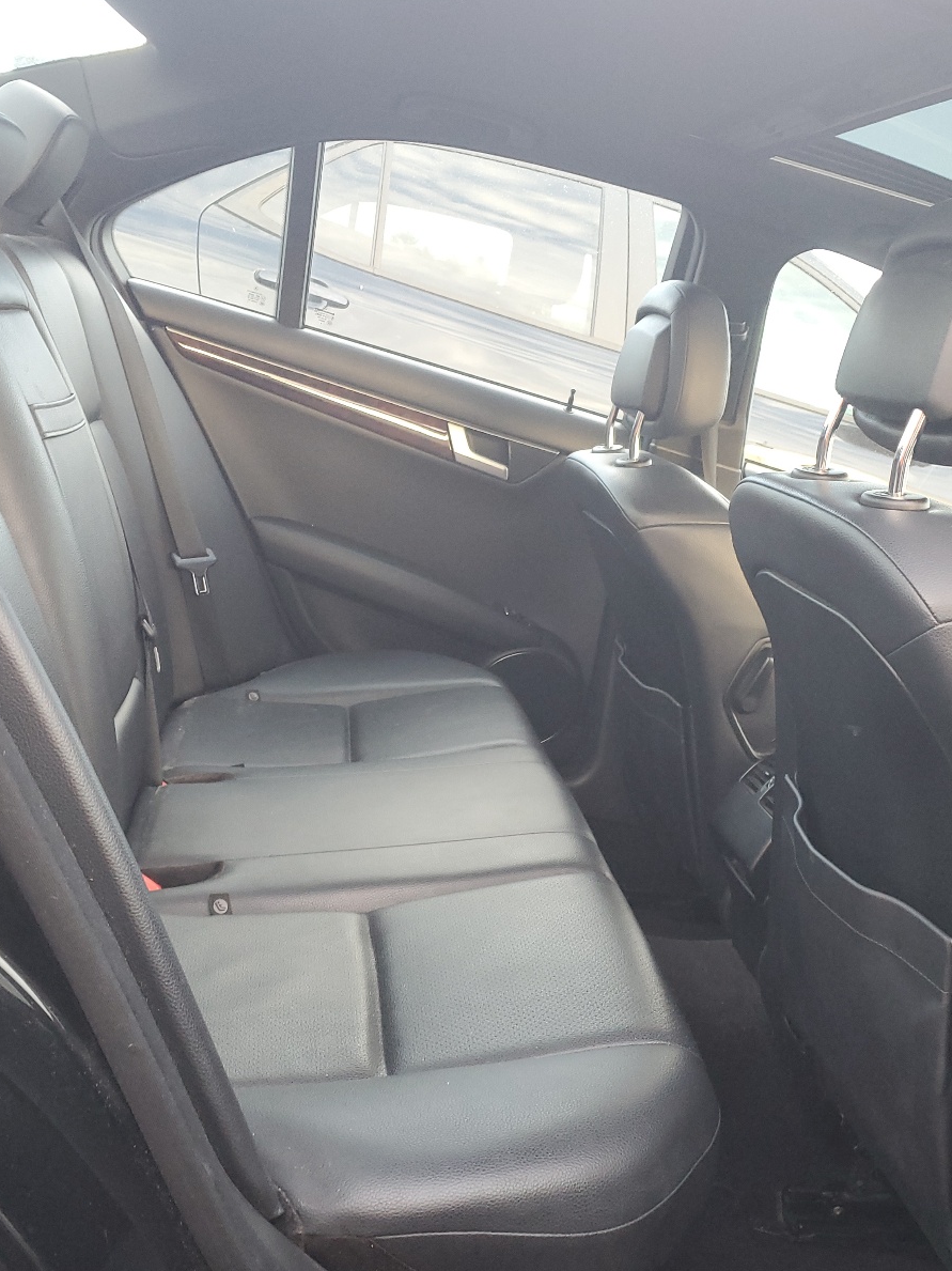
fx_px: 1284
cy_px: 631
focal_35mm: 35
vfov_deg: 52.6
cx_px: 475
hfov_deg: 40.7
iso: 122
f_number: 1.5
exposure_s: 1/60.2
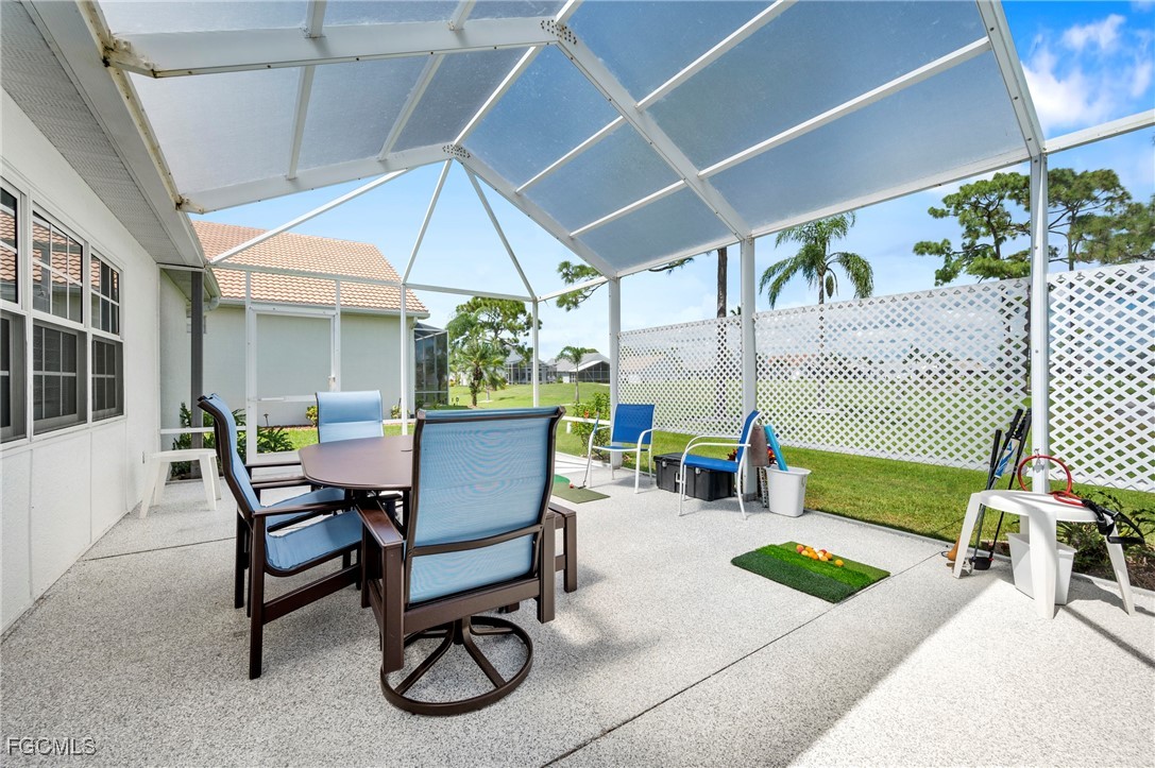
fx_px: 449
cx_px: 578
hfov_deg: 104.3
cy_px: 384
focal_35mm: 14
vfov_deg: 81.1
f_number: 8
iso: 100
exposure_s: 1/250
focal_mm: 14
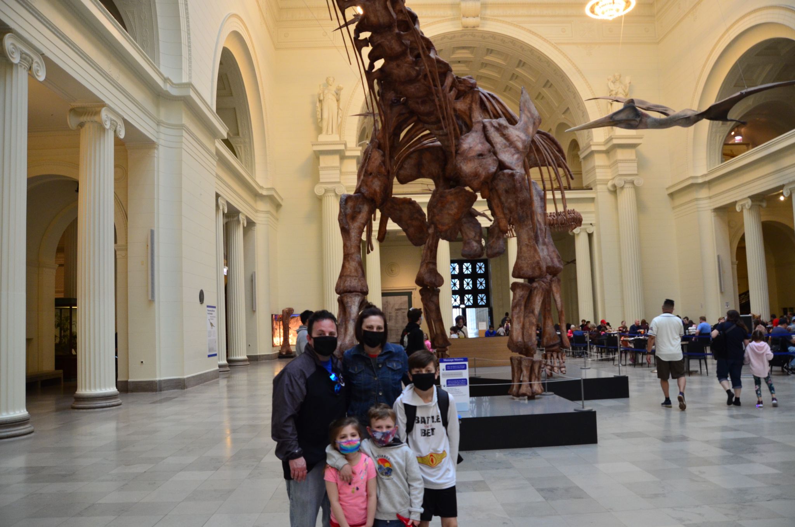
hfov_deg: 67.5
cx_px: 398
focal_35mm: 27
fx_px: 595
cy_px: 264
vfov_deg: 47.7
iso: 1250
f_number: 5
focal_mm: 18
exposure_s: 1/60
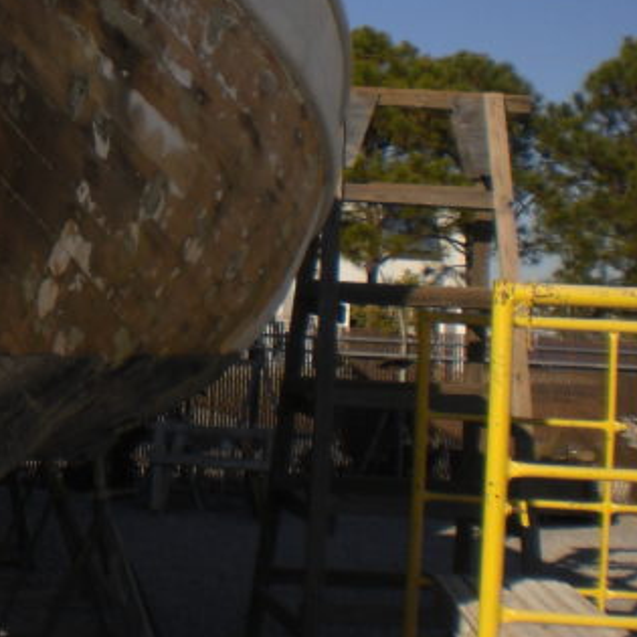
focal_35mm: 82
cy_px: 138
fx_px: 1707
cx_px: -135
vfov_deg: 20.9
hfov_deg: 19.8
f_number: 4.4
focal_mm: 6.3
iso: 50
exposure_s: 1/640
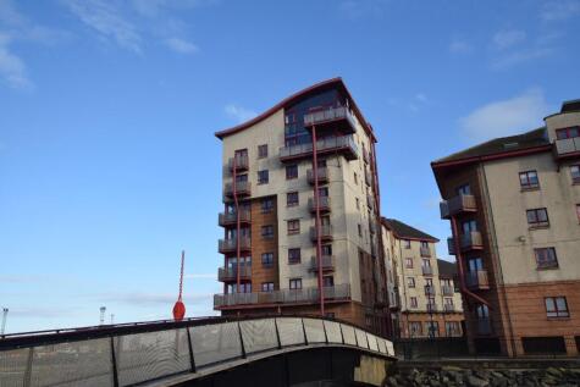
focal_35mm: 30
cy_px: 194
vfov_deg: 43.6
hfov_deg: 61.9
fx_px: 483
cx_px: 290
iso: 220
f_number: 8
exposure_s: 1/250
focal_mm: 20
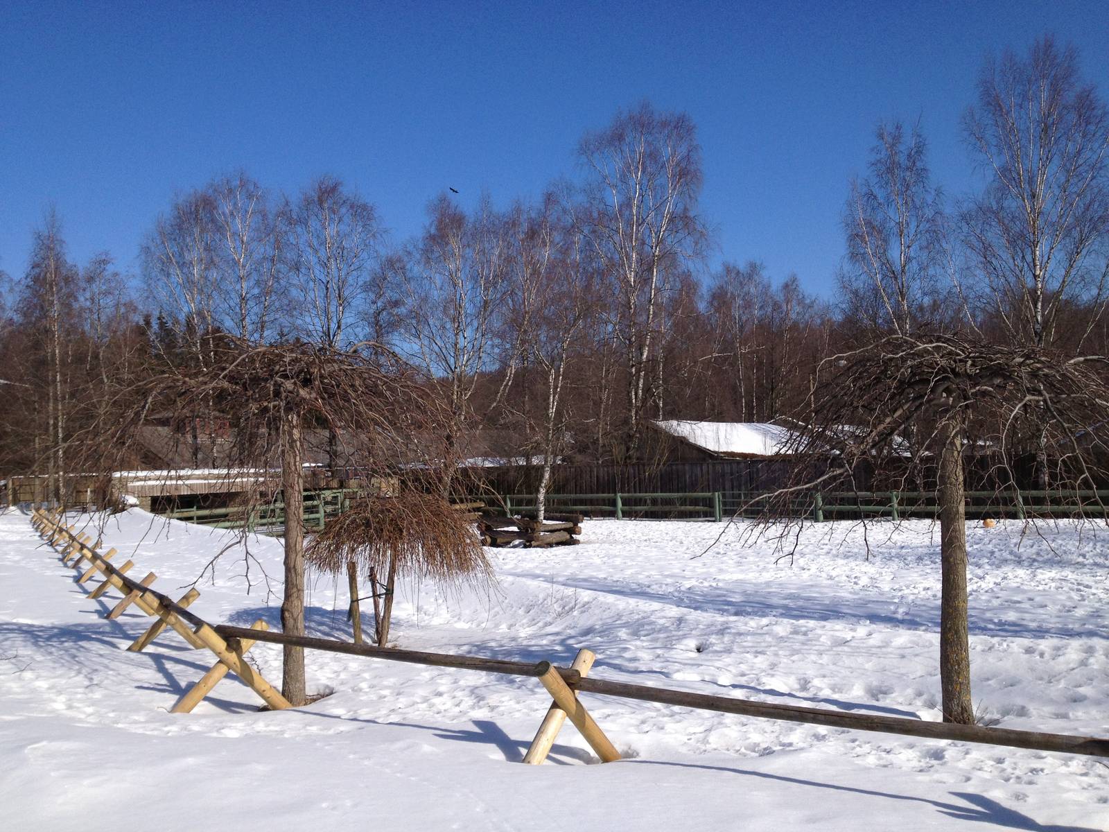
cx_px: 554
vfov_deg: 40.7
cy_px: 416
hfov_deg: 52.6
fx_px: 1121
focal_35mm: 35
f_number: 2.4
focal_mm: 4.28
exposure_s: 1/3247
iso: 50
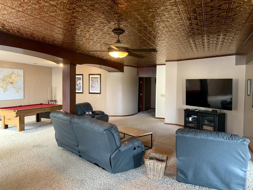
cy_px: 95
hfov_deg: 67.3
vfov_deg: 53.1
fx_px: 190
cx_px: 126
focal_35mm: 26
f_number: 1.8
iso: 400
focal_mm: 4.25
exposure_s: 1/40
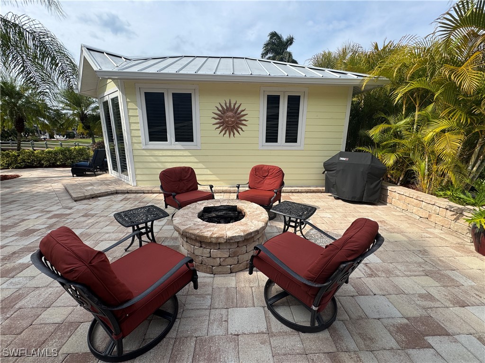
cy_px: 182
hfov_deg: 102.1
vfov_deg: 85.7
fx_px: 196
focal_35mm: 14
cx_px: 242
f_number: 2.2
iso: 50
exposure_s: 1/1536
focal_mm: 2.22
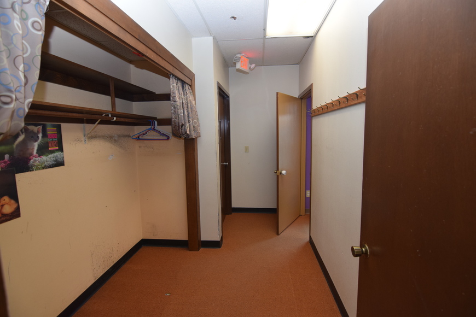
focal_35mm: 16
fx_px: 218
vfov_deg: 72.1
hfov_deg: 95.0
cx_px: 238
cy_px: 158
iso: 800
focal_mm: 11
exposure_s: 1/60
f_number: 4
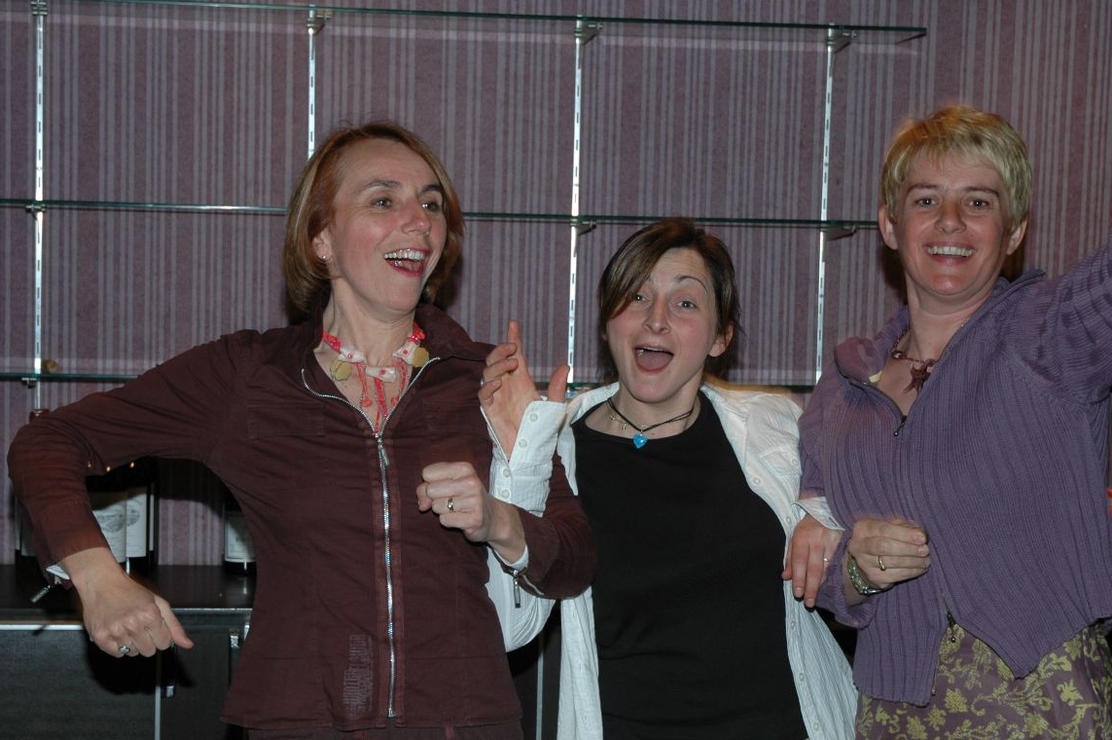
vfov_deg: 18.1
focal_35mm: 75
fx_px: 2315
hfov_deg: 27.0
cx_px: 541
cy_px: 432
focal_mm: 38
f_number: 4.2
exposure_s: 1/60
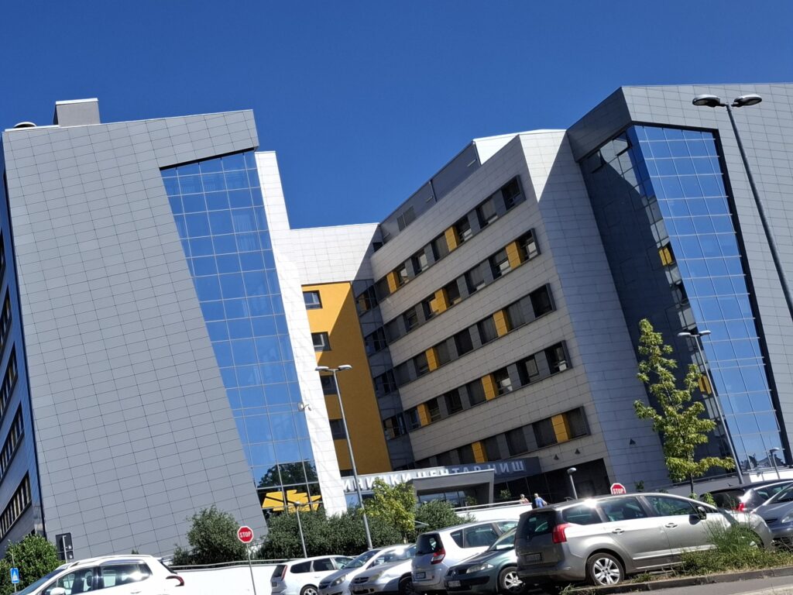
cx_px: 396
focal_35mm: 23
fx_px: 527
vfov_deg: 58.9
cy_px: 298
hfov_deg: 73.9
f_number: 1.8
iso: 50
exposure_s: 1/2000
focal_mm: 5.54
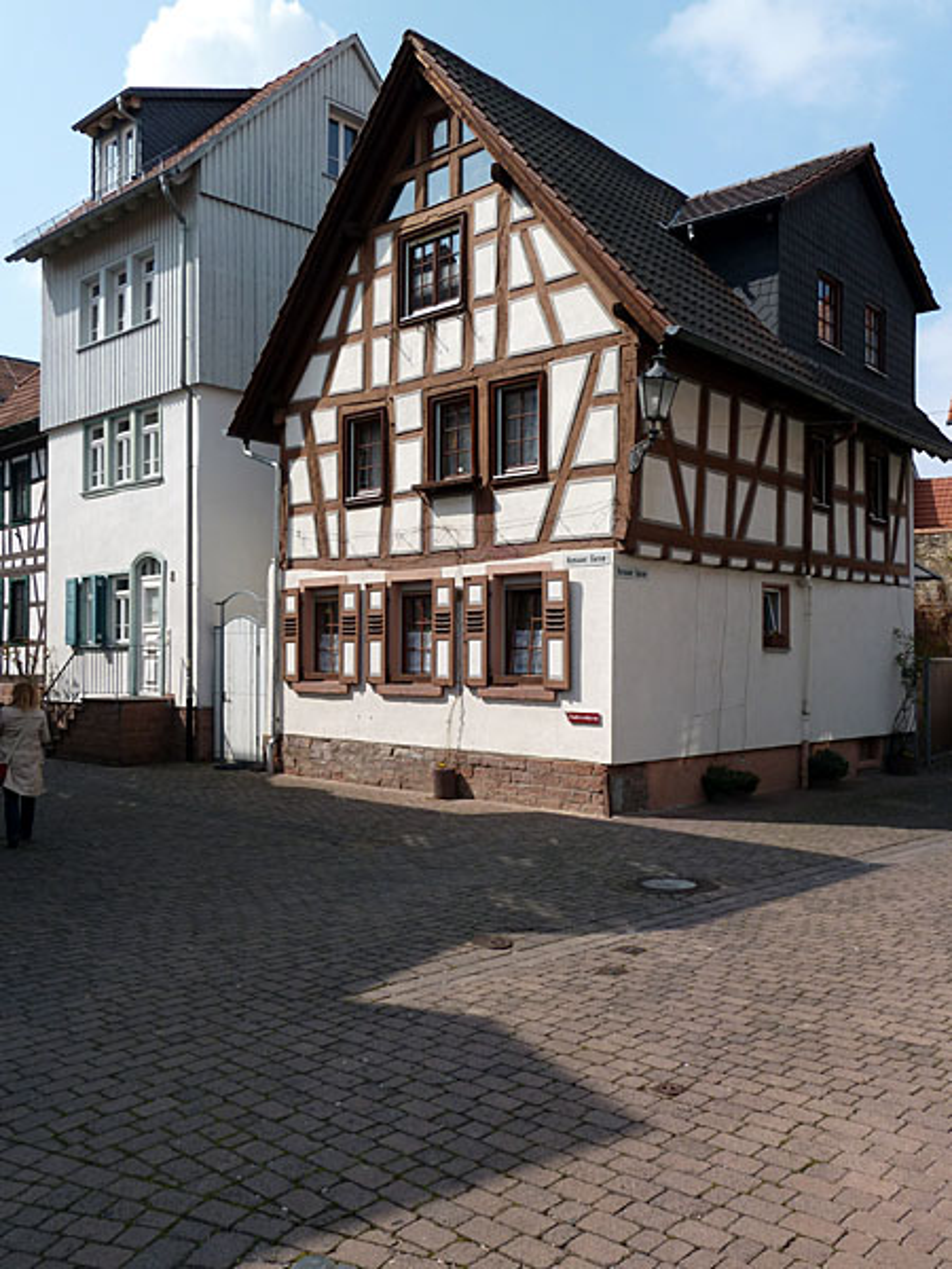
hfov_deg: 46.8
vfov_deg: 60.0
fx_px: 1100
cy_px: 634
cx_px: 476
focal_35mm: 30
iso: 80
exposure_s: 1/500
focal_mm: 5
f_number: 4.5
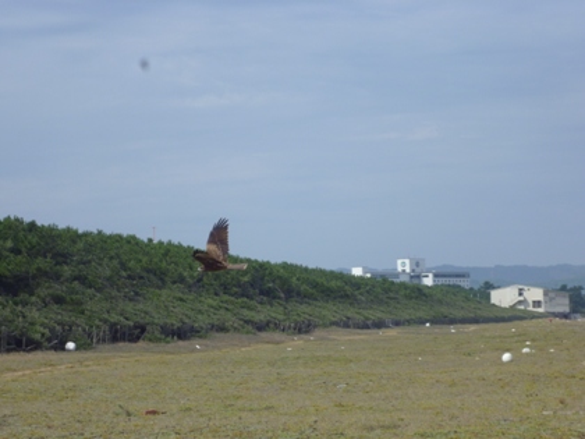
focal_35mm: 112
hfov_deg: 17.6
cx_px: 292
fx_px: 1893
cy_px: 220
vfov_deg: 13.2
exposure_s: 1/400
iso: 100
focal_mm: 20
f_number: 6.5
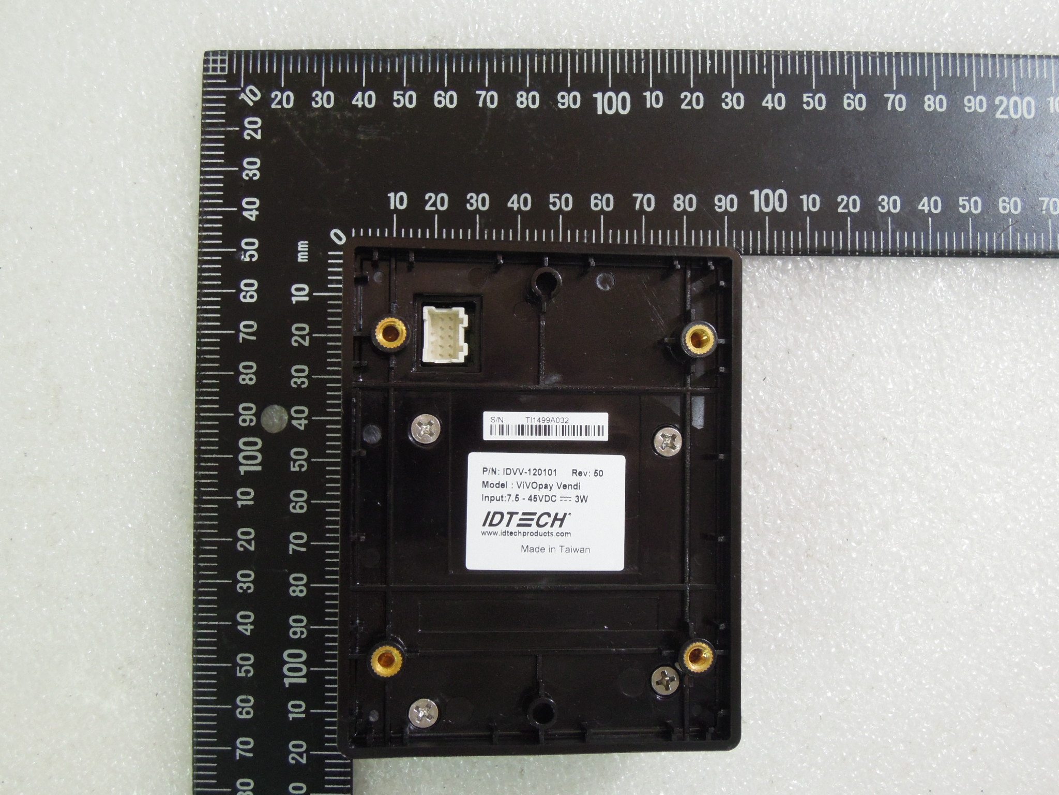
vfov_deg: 32.2
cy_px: 398
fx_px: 1377
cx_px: 530
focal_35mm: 45
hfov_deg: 42.1
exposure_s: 1/40
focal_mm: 8.1
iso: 400
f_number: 3.5
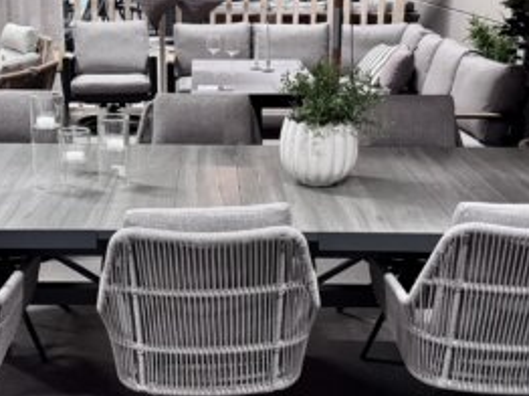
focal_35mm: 55
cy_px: 172
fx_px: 840
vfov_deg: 26.5
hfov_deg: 34.8
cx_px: 206
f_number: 1.78
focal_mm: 6.76
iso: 320
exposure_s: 1/50
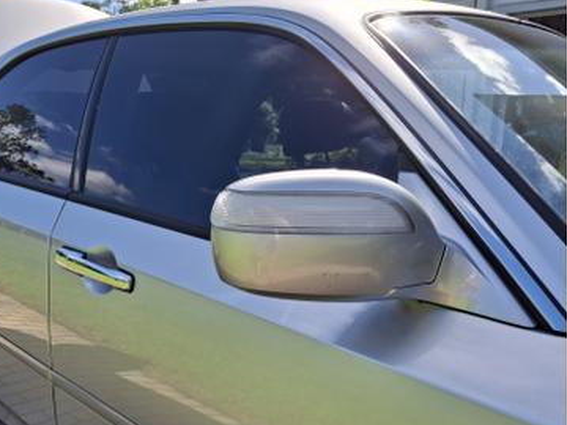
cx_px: 172
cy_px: 283
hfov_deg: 51.3
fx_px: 573
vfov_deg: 40.2
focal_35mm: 35
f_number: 1.8
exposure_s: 1/871
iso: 25
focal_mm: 4.69
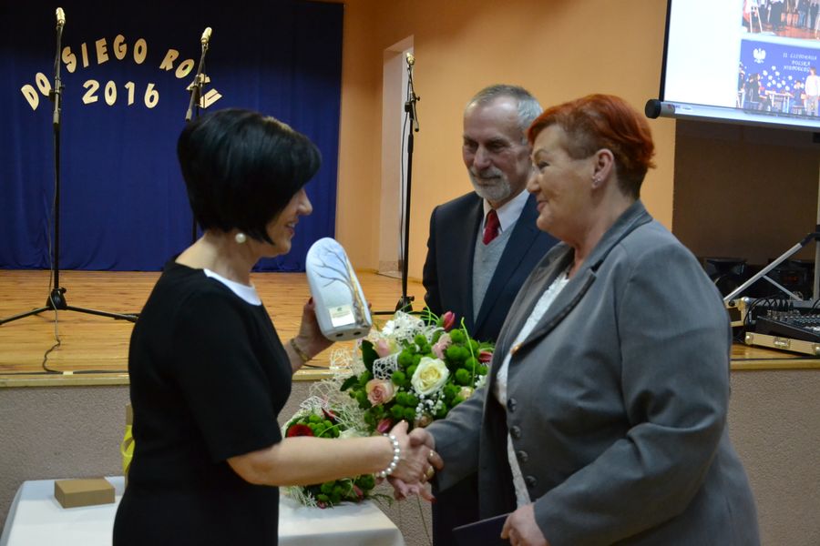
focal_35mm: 42
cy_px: 273
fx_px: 957
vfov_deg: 31.9
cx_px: 410
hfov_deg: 46.4
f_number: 4
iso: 3200
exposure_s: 1/125
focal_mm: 28
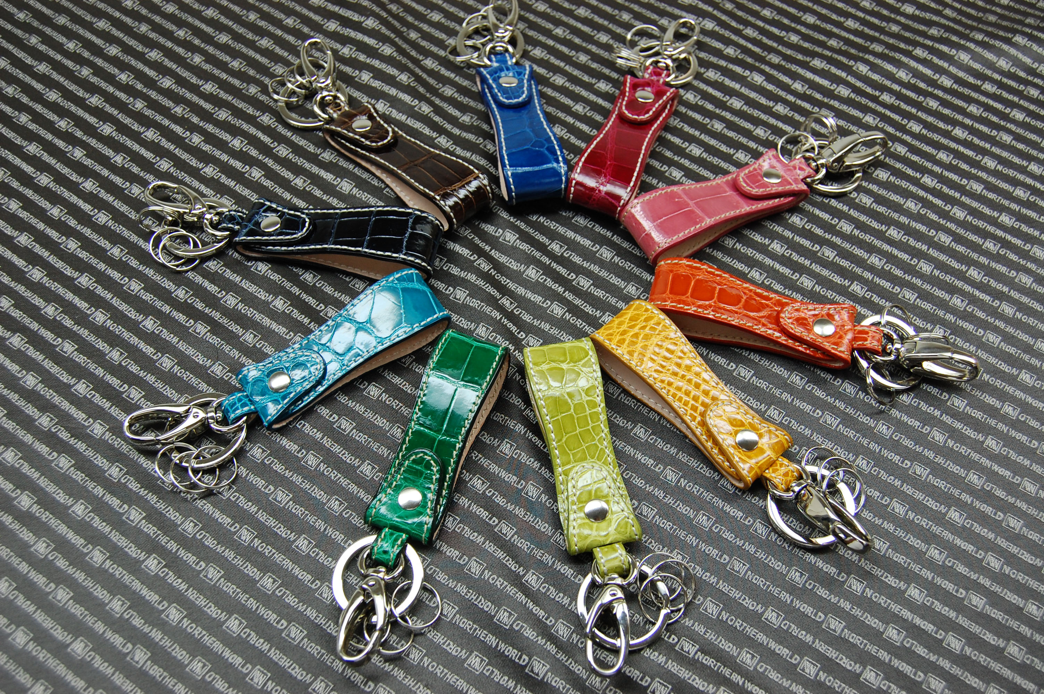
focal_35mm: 36
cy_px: 347
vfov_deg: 36.8
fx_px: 1043
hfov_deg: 53.2
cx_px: 522
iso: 400
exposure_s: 1/100
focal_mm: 24
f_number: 5
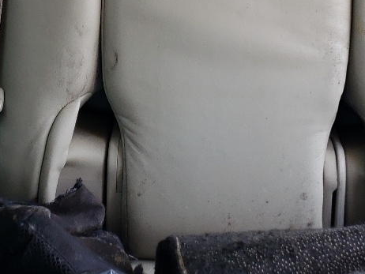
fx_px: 949
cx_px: 151
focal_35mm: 90
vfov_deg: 15.1
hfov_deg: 21.7
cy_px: -148
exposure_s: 1/189
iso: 50
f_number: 1.5
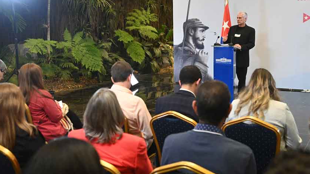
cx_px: 181
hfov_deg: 45.3
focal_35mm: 45
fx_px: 370
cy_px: 88
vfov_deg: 26.5
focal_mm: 35
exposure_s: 1/1000
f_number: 4
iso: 6400
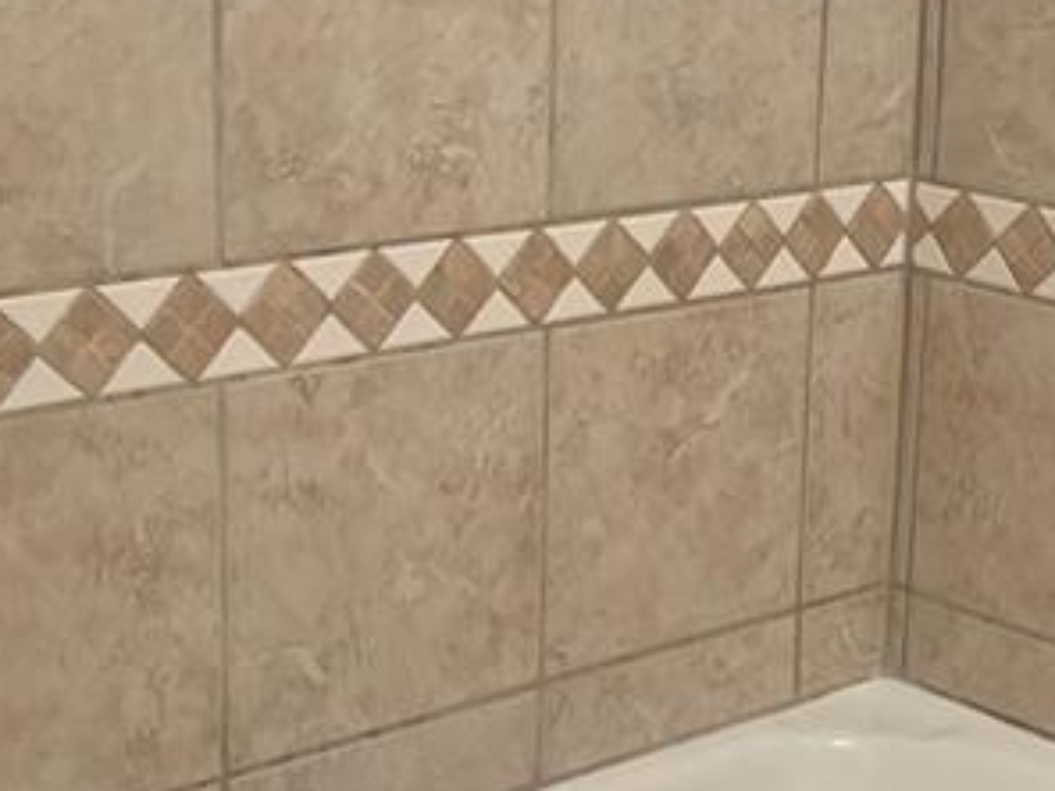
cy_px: 353
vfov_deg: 16.4
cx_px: 834
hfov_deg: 21.5
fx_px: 2743
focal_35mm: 90
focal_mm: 5.96
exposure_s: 1/60
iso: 400
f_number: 1.6
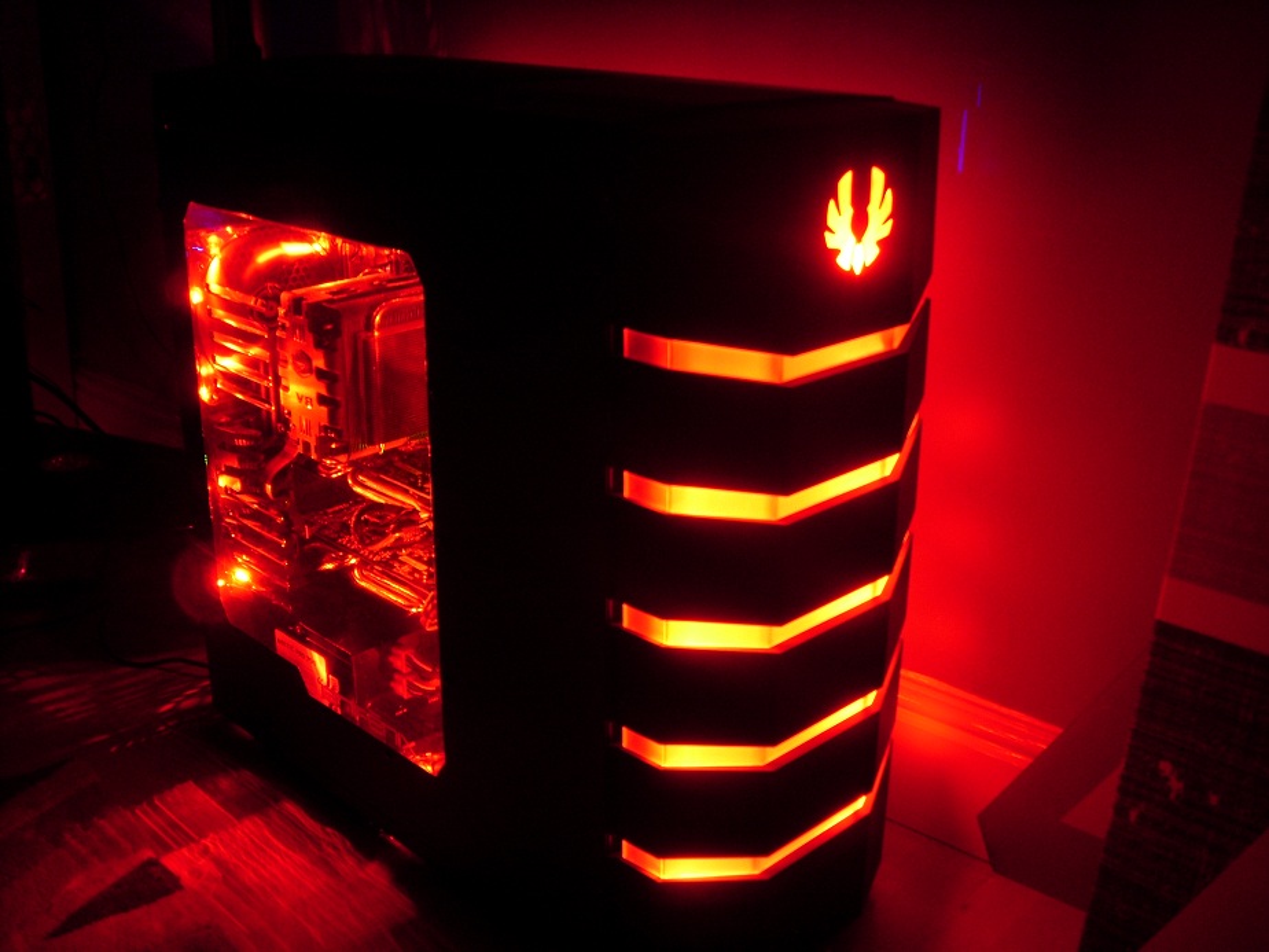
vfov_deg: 37.7
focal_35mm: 38
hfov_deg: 49.0
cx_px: 634
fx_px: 1393
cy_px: 476
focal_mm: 6.3
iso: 80
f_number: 3
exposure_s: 8
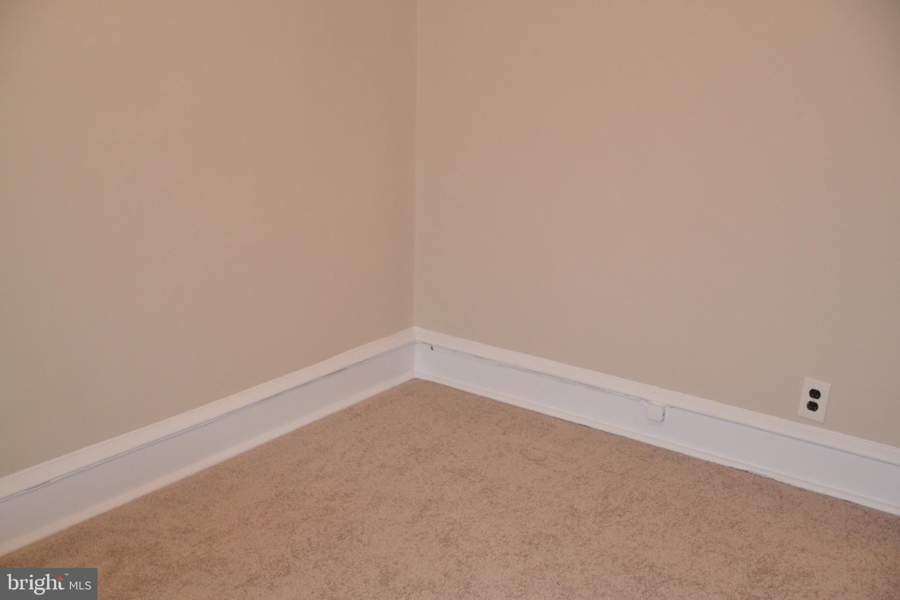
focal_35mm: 42
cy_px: 300
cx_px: 450
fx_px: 1050
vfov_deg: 31.9
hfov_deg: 46.4
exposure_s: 1/60
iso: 2200
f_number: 4
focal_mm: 28
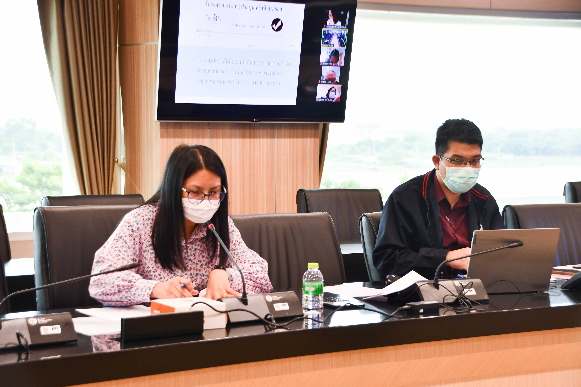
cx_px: 290
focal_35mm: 93
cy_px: 194
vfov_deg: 14.7
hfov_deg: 21.9
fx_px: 1501
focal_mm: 62
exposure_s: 1/60
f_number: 5
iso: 500
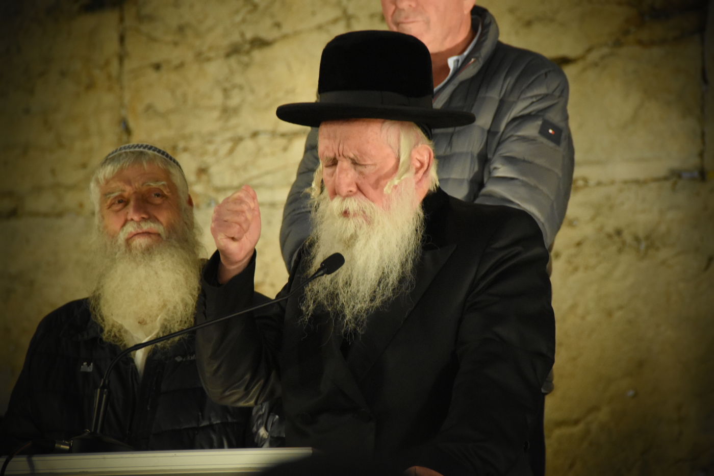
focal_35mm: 300
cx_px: 357
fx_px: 5949
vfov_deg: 4.6
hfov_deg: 6.9
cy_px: 238
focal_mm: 200
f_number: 5.6
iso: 4000
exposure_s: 1/125
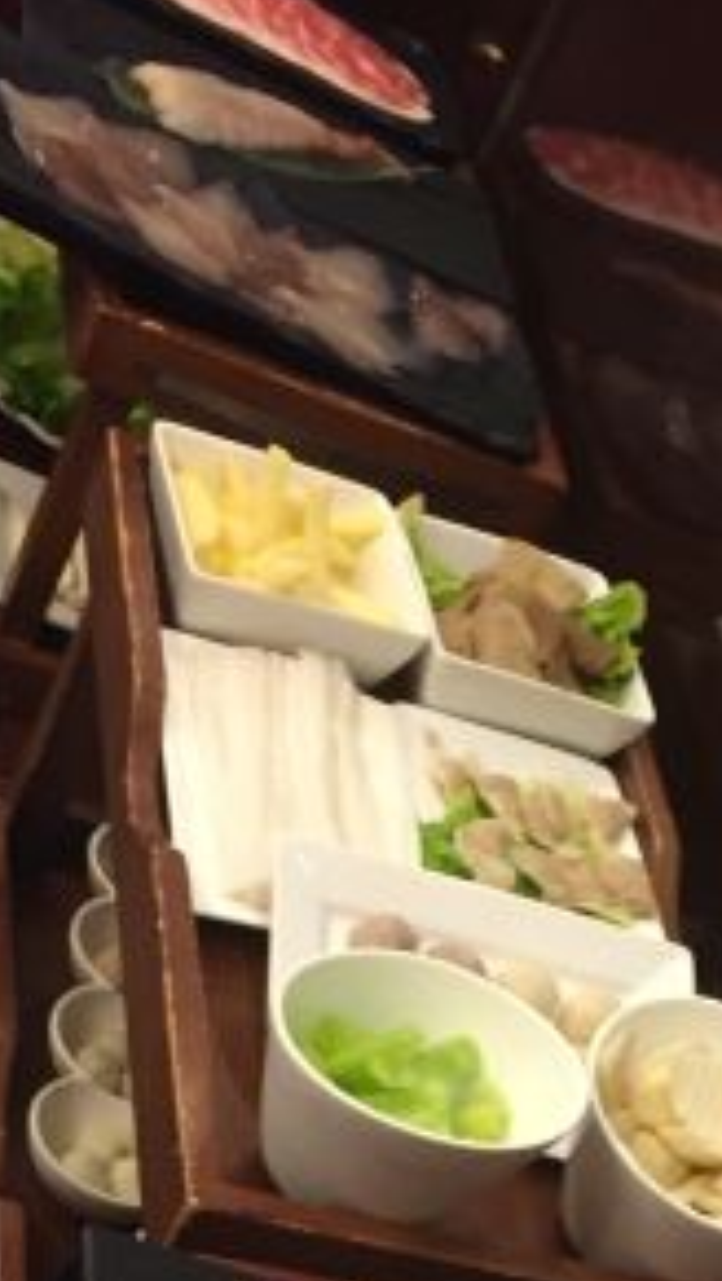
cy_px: 1303
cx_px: 614
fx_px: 2583
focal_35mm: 76
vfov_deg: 26.3
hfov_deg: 15.8
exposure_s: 1/33
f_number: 2.2
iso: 200
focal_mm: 4.15
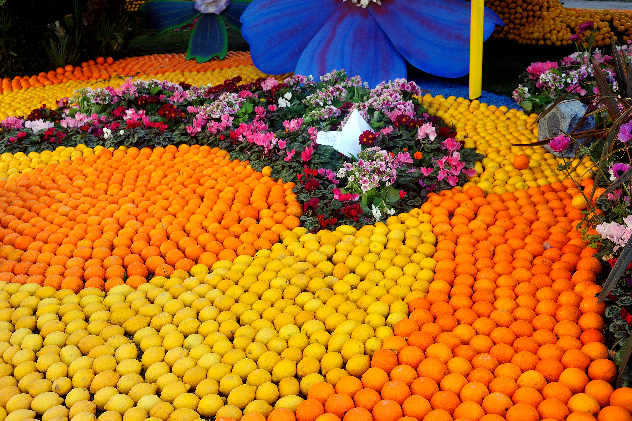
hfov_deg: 48.5
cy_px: 210
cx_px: 316
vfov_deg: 33.4
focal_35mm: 40
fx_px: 702
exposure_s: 1/125
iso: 200
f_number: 7.1
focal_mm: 40
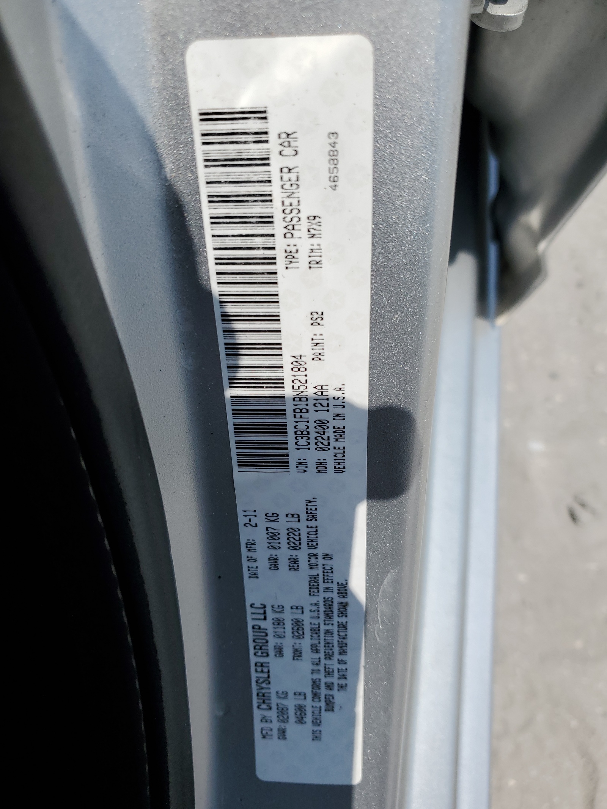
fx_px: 608
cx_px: 304
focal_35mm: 26
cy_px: 404
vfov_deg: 67.3
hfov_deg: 53.1
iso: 50
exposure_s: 1/10000
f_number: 1.5
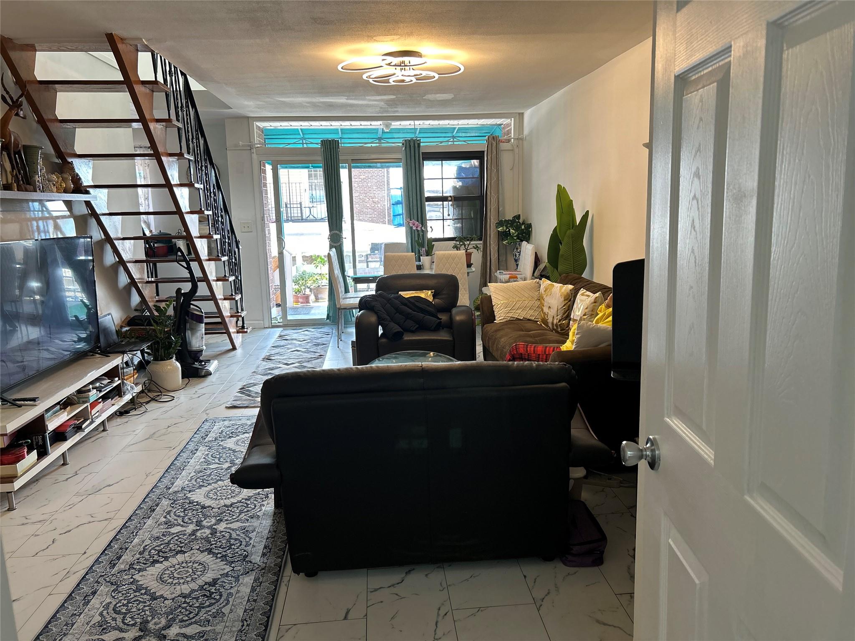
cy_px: 320
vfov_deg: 53.1
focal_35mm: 26
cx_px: 428
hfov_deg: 67.3
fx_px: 642
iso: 100
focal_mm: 5.7
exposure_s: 1/120
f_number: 1.5
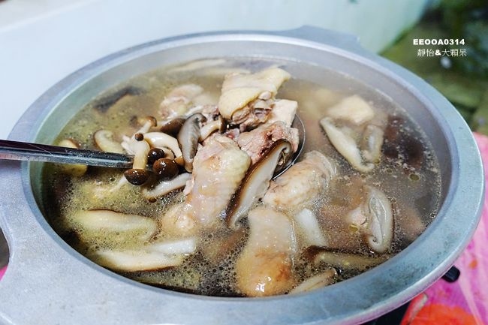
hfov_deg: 60.3
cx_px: 244
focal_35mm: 31
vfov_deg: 42.3
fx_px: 420
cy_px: 162
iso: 800
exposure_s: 1/40
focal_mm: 11.22
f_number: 2.5
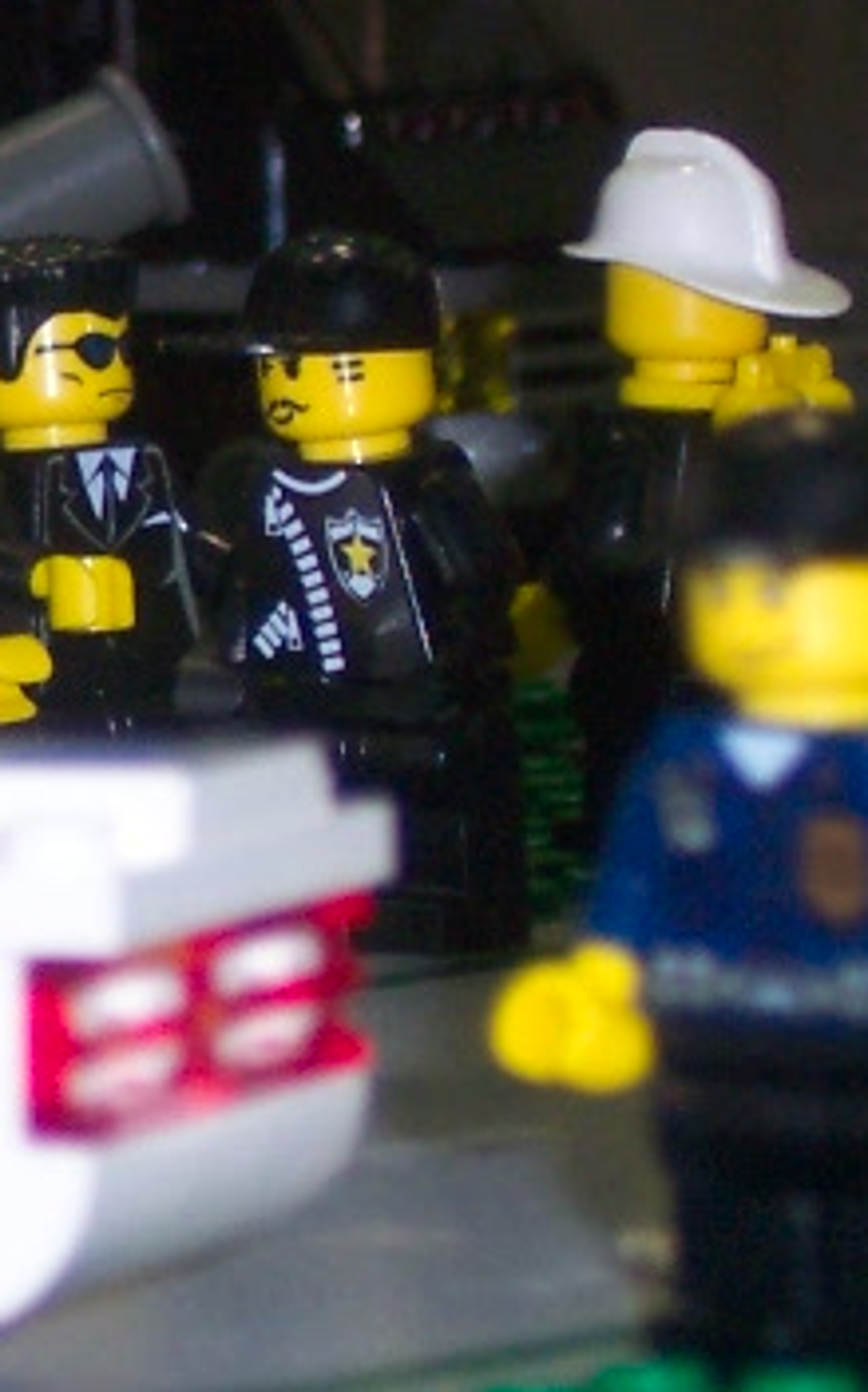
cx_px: -797
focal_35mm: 317
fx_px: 12013
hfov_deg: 4.1
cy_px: 230
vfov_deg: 6.6
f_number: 4.8
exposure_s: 1/90
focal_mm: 21.3
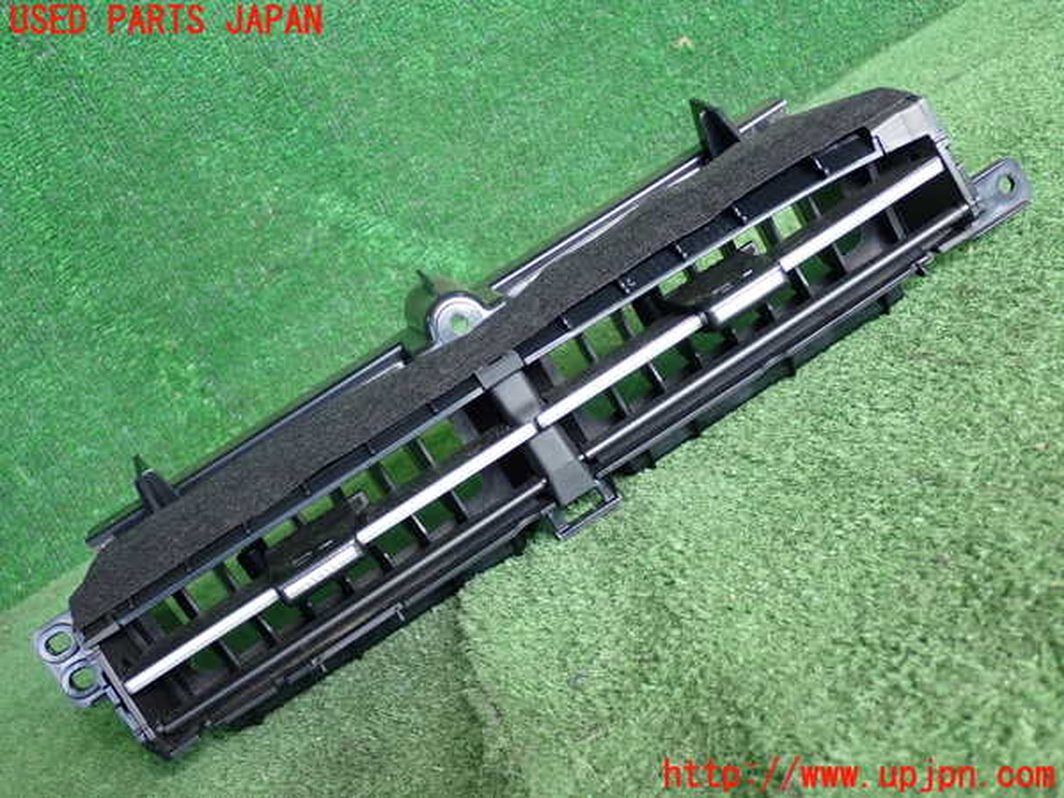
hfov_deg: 42.9
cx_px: 532
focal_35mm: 44
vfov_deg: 32.9
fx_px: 1352
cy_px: 399
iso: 400
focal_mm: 7.84
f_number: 2.9
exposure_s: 1/125
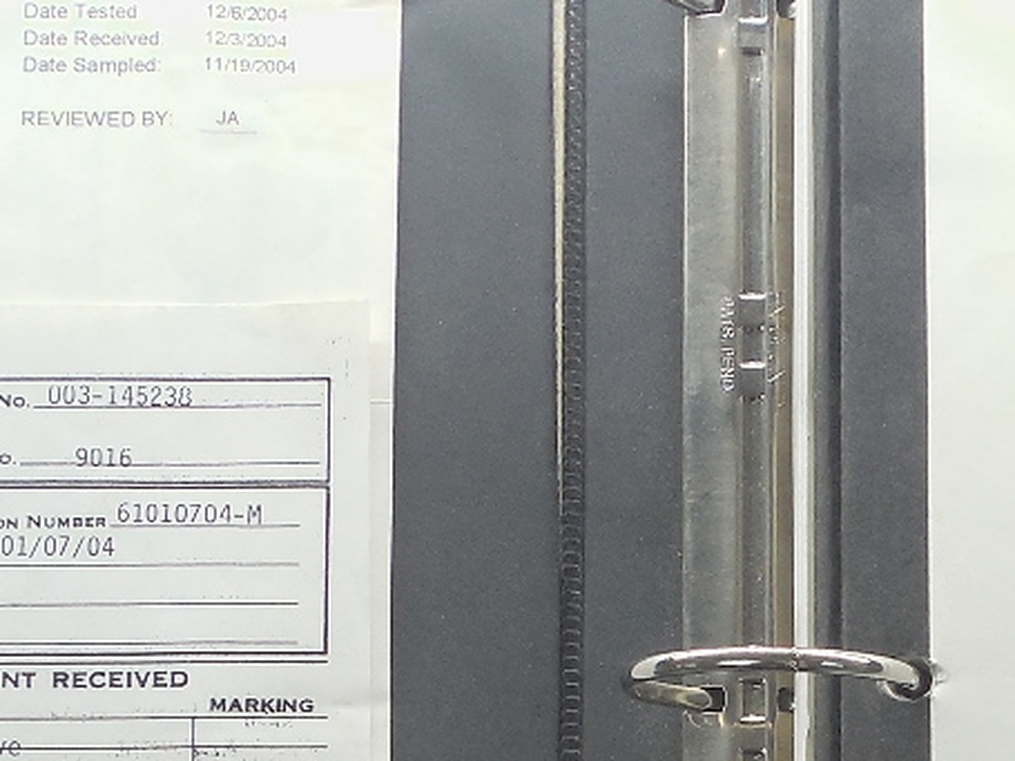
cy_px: 799
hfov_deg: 21.8
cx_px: 874
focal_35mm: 88
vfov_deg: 16.4
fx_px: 2580
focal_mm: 4.5
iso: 125
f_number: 3.3
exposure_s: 1/100
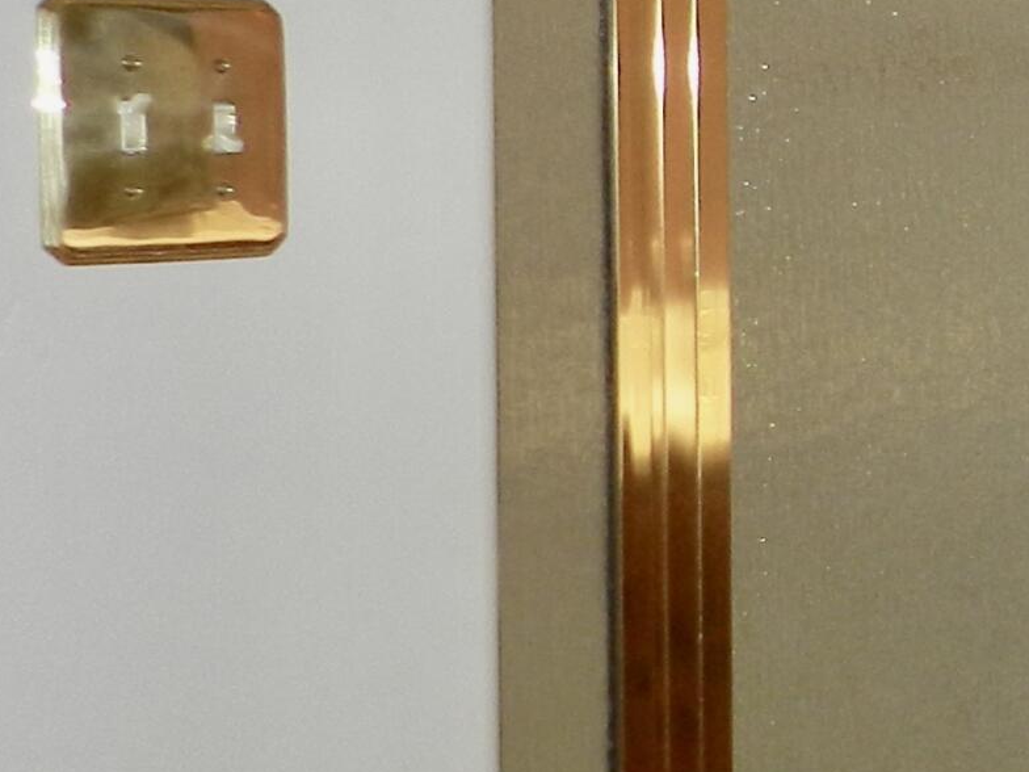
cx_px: 1834
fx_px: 2616
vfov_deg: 16.7
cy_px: 186
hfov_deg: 17.9
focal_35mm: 88
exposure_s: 1/30
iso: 200
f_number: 3.4
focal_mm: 4
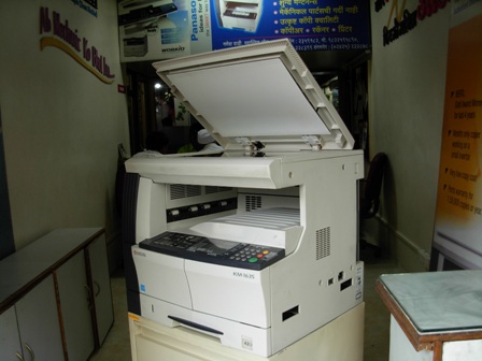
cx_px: 241
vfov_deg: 37.7
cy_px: 180
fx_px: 529
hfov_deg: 49.0
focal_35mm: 38
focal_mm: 6.3
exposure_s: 1/26.1
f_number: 2.9
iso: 79
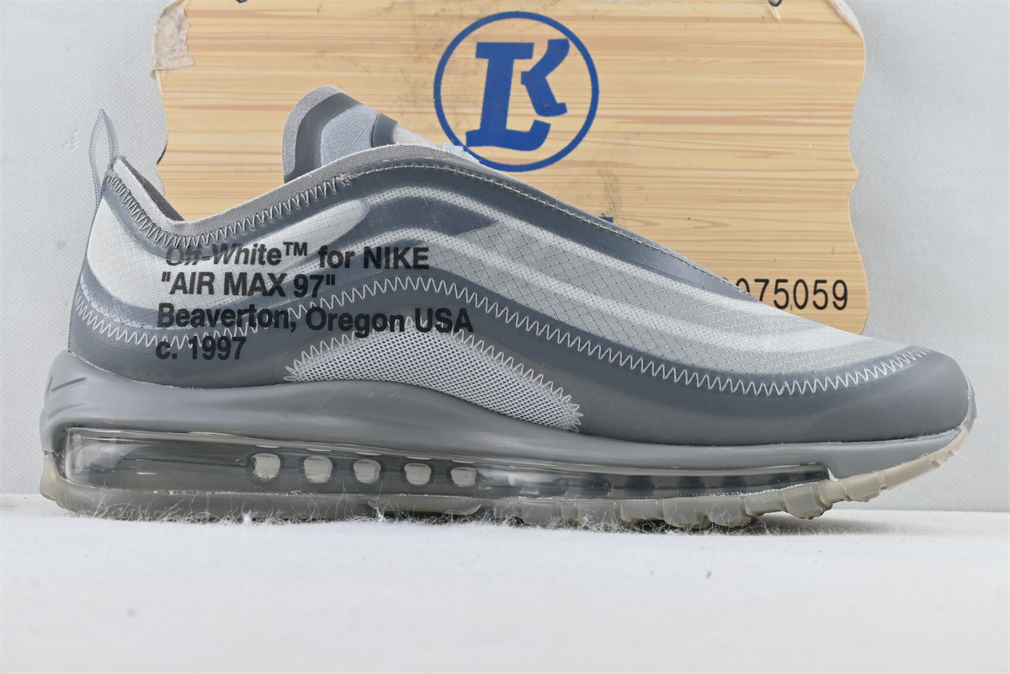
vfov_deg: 25.1
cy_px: 337
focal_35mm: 54
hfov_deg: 36.9
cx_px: 505
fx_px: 1515
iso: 100
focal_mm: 36
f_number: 10
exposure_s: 1/15
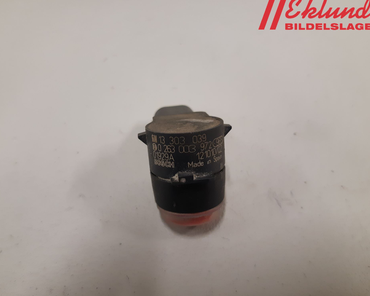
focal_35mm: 28
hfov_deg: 62.2
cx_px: 177
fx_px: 307
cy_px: 149
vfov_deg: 51.5
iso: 160
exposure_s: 1/50
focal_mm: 3.93
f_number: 1.7
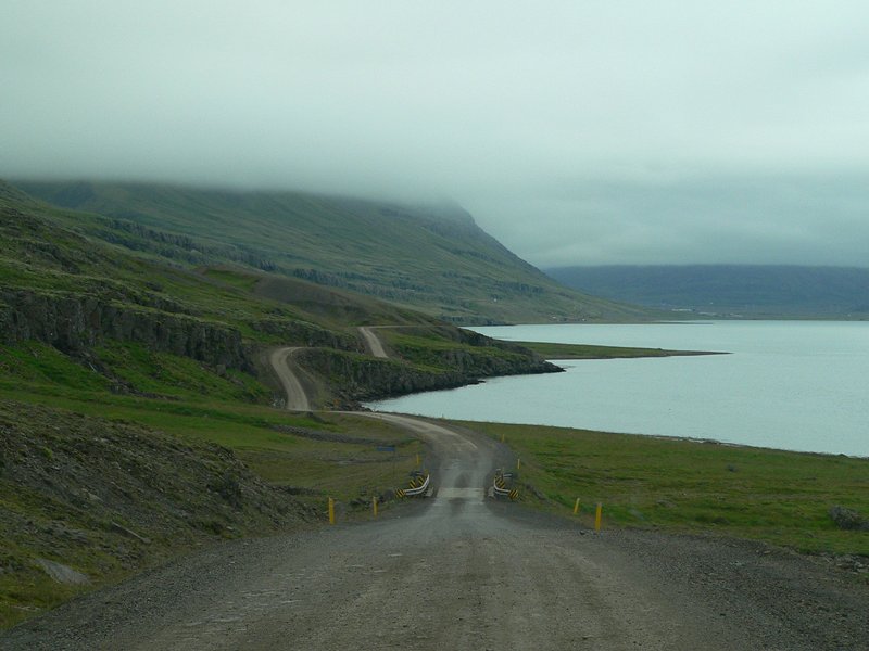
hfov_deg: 24.4
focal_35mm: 80
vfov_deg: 18.4
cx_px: 434
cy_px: 326
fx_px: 2008
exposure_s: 1/640
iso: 100
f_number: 2.8
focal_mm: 13.3
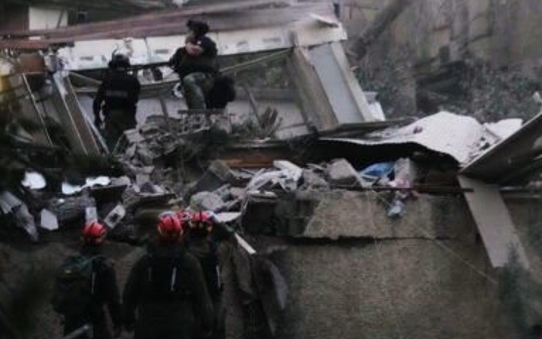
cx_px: 361
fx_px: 1183
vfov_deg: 16.3
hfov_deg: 25.7
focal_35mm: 80
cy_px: 97
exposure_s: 1/320
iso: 8000
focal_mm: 47
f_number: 2.8
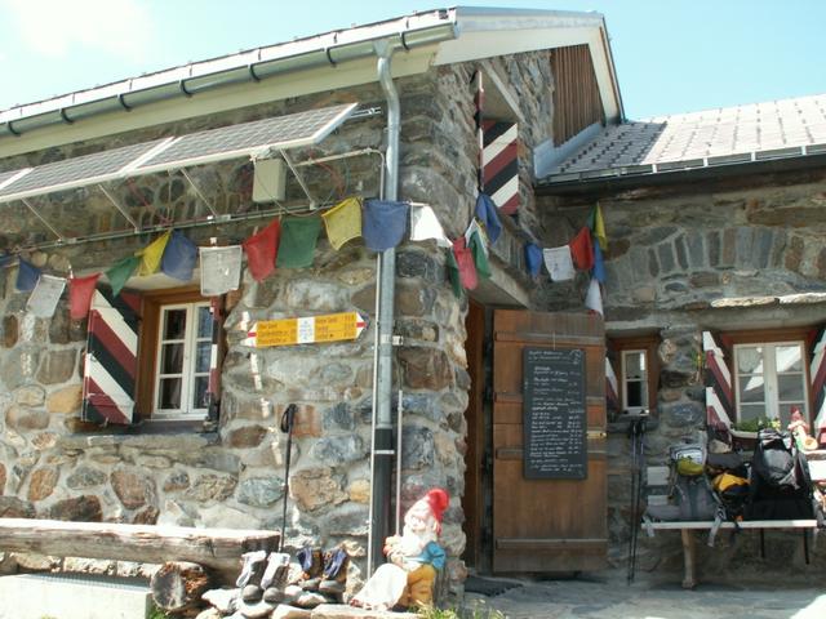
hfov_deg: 52.6
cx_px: 413
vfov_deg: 40.7
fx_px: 835
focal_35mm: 35
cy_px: 310
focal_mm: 5.86
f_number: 4.5
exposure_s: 1/100
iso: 50
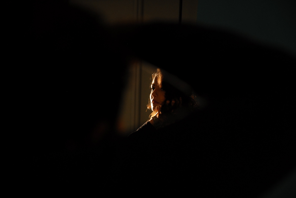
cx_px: 148
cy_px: 99
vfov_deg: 13.1
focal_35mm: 105
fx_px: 864
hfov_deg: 19.4
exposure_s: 1/60
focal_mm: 70
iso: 400
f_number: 4.5
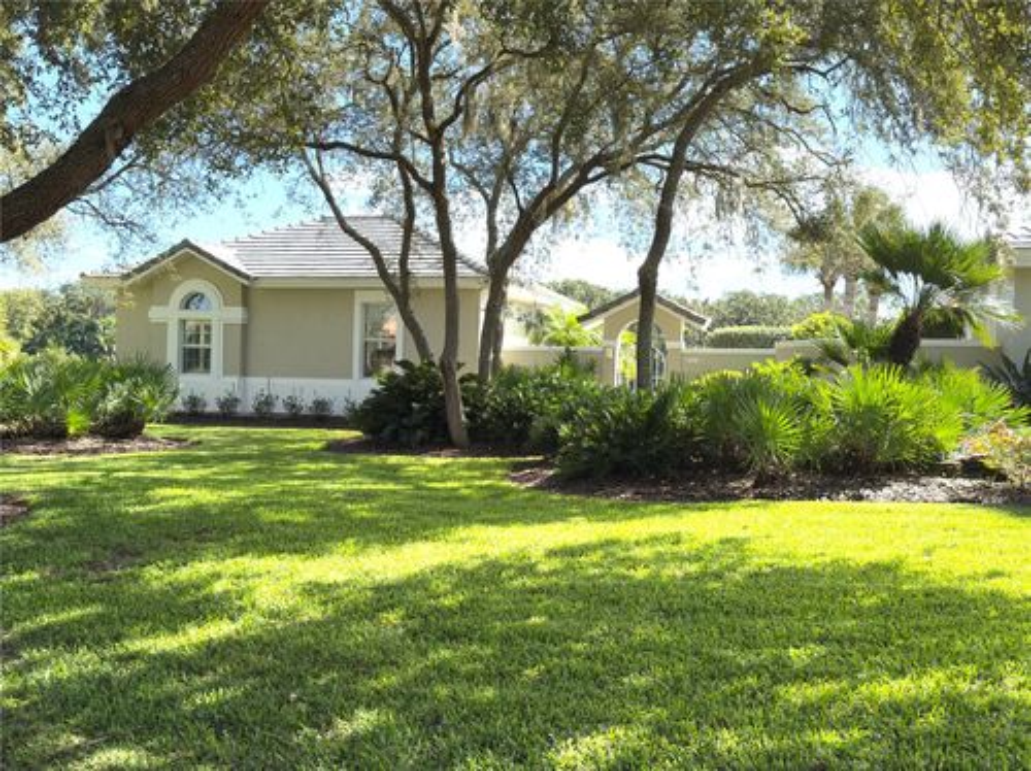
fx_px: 1071
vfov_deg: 39.6
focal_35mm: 36
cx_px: 516
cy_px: 386
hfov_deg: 51.4
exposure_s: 1/1767
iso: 100
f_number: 1.78
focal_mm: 6.76
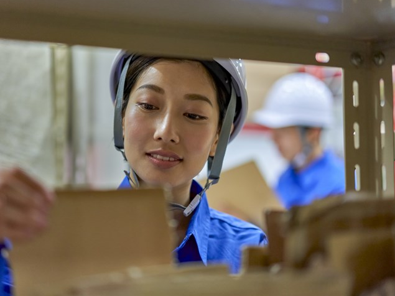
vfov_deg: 24.4
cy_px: 147
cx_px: 184
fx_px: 685
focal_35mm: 60
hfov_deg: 32.2
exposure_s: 1/125
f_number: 1.8
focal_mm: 55
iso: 800
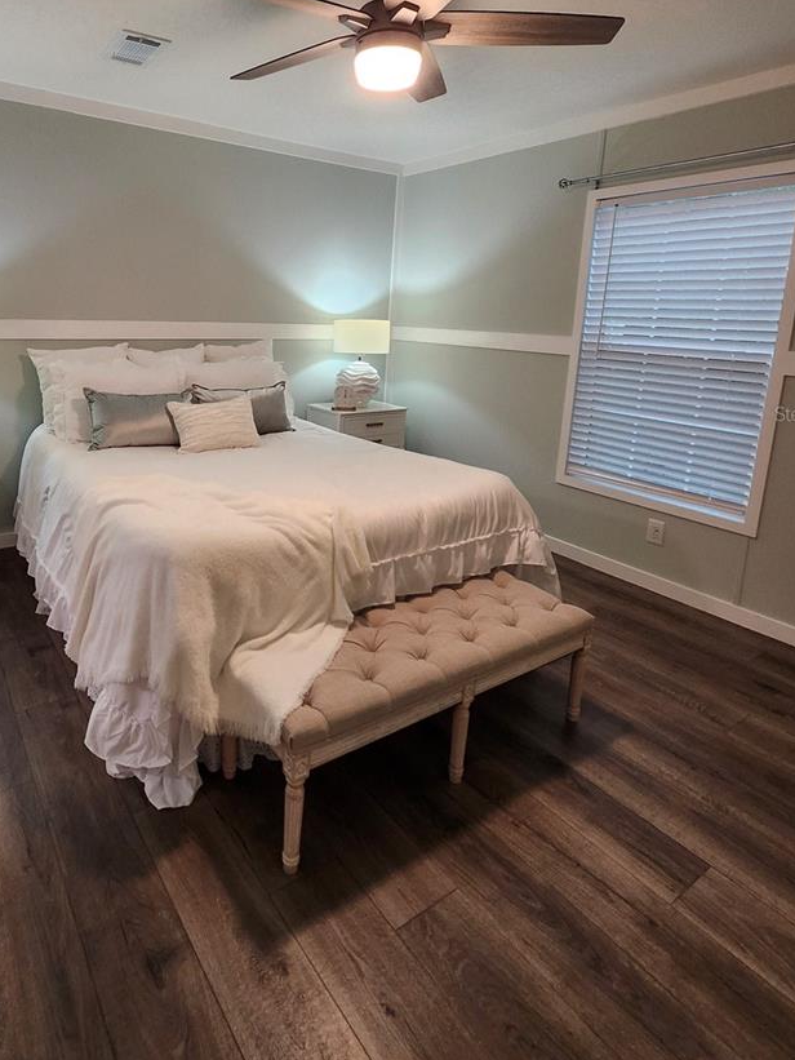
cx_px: 285
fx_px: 582
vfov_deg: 83.4
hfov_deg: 67.4
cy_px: 413
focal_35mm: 19
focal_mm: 1.74
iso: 200
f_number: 2.2
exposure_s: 1/60
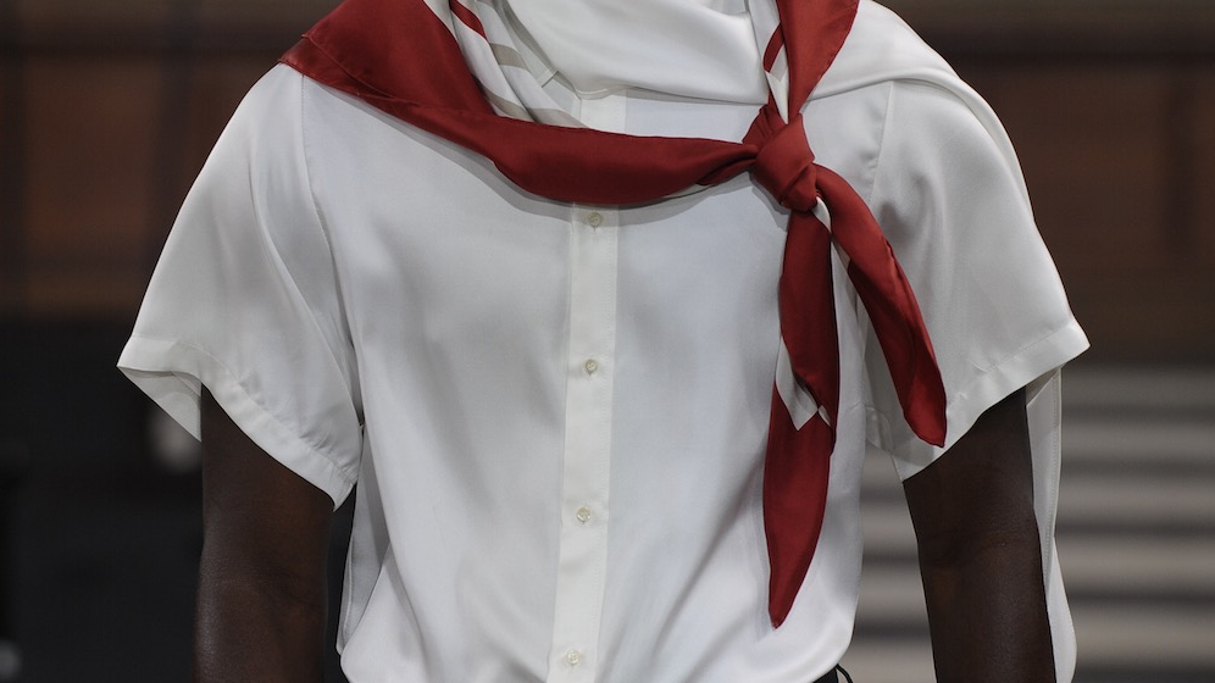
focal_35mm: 316
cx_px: 606
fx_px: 10179
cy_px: 292
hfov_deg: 6.8
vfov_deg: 3.8
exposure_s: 1/500
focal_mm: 200
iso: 1000
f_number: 4.5
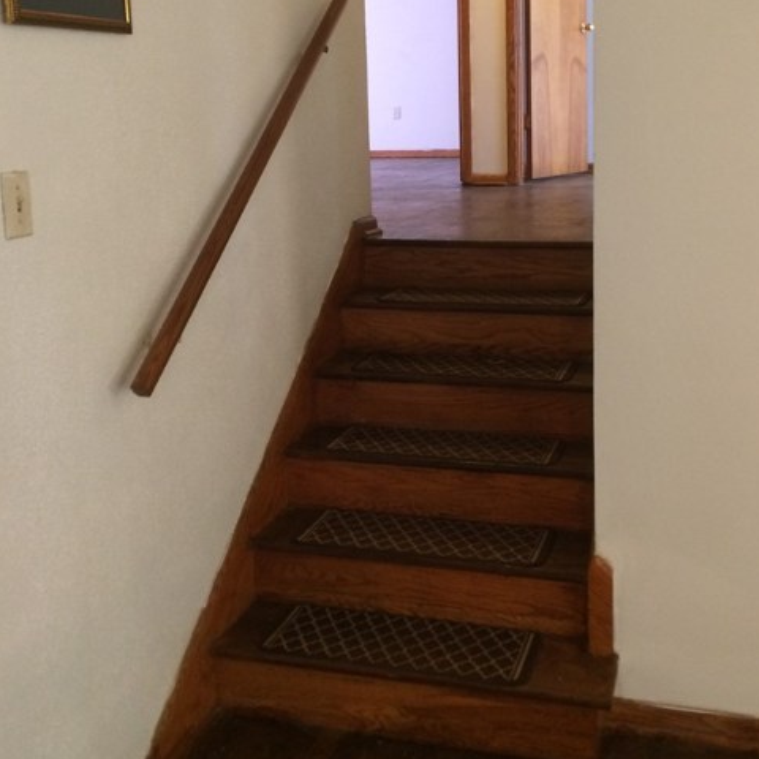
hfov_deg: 40.9
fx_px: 1017
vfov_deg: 40.4
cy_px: 253
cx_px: 427
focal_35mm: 41
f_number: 2.2
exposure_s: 1/30
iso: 250
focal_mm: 4.15
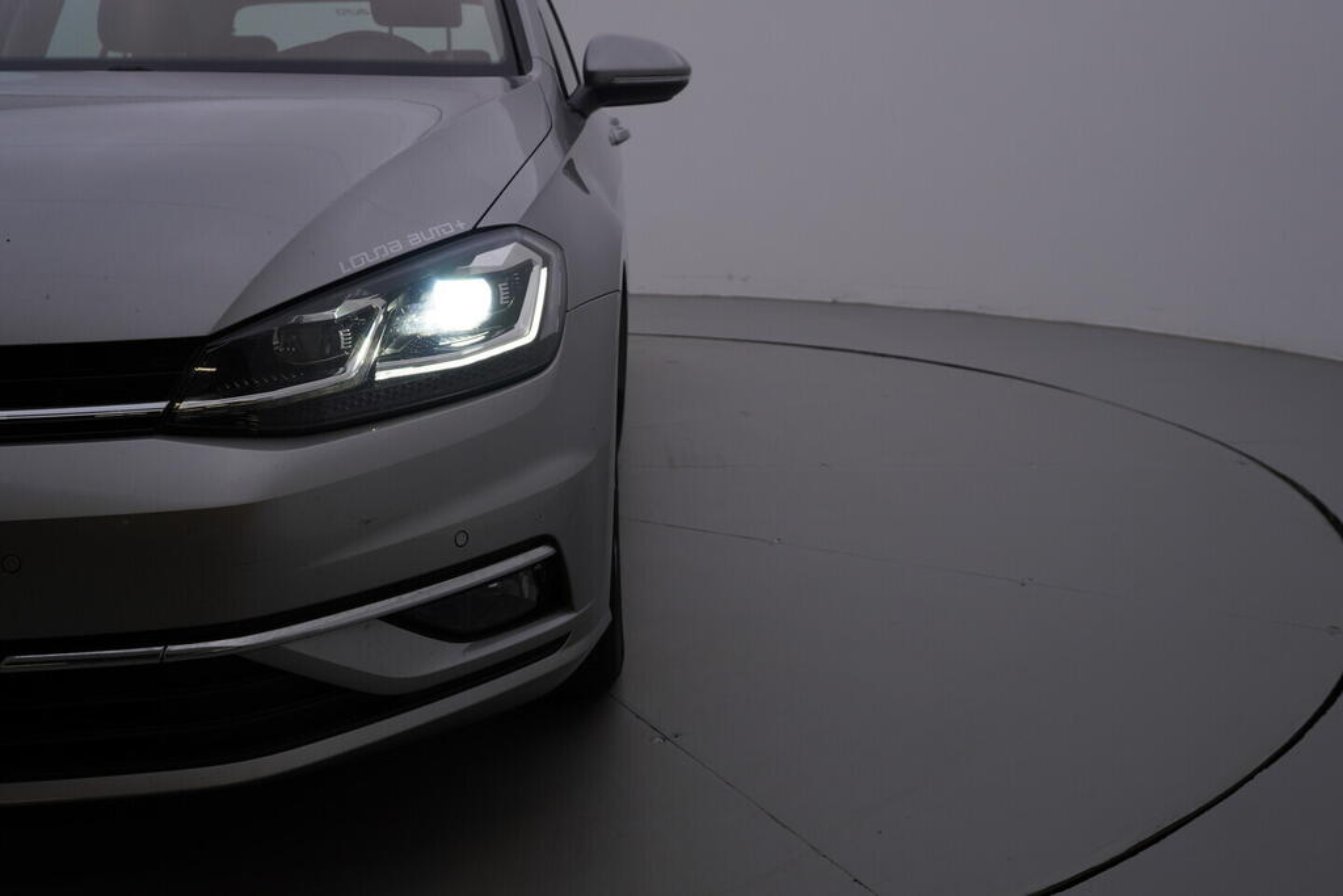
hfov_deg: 53.1
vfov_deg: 36.9
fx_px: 1343
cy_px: 448
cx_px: 672
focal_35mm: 36
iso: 125
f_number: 5.6
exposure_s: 1/160
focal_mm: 24
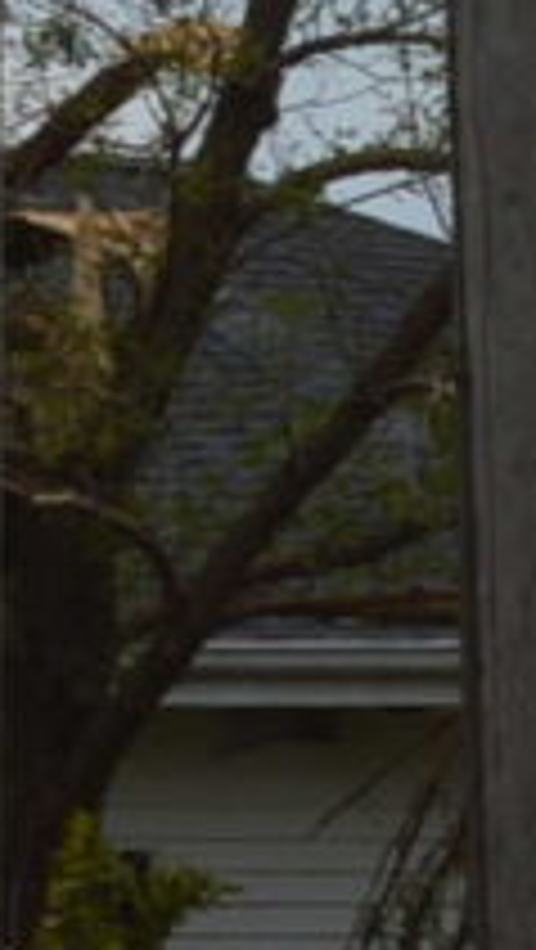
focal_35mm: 837
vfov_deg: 2.6
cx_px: -2964
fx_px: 21108
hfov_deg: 1.4
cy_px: -1121
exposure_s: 1/400
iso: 100
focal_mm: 55
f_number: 10
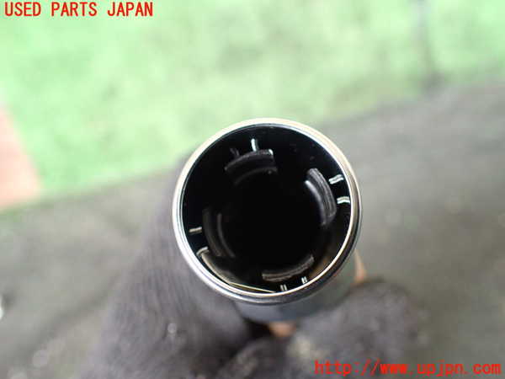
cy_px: 190
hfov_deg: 60.0
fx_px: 438
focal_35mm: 30
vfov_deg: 46.8
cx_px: 252
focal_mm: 5.4
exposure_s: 1/100
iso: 800
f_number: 2.3
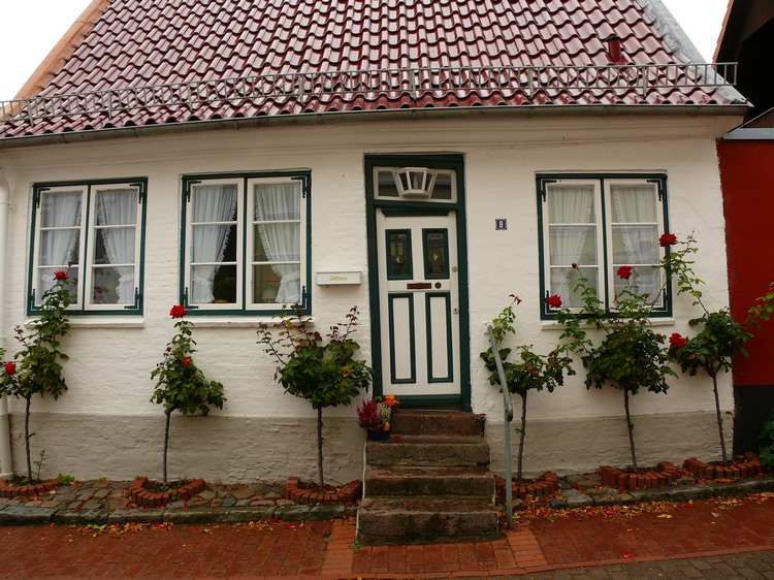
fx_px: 782
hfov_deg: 52.6
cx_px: 387
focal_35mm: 35
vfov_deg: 40.7
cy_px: 290
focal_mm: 7.4
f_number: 4
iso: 100
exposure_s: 1/125
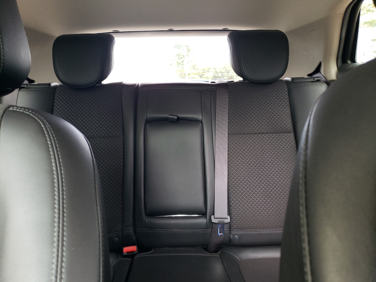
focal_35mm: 26
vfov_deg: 53.1
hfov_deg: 67.3
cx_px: 188
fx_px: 282
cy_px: 141
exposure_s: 1/60.2
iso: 126
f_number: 1.5
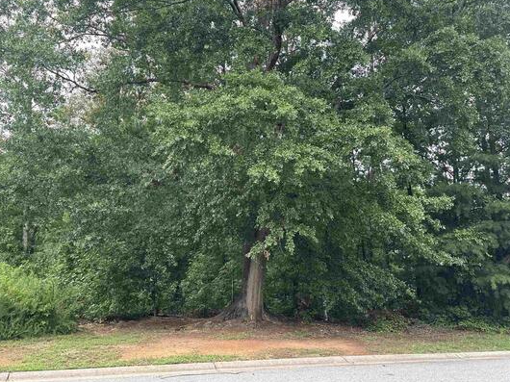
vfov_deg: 47.9
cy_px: 155
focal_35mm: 29
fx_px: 427
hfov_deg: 61.5
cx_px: 223
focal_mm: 6.86
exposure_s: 1/441
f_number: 1.78
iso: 80
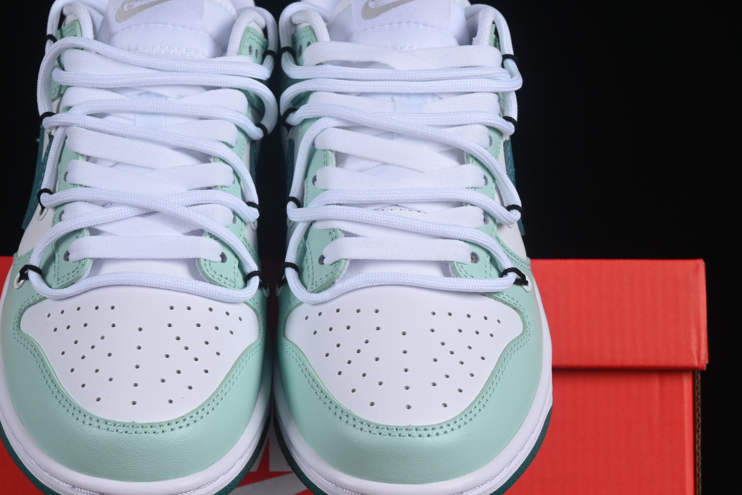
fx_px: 2411
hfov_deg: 17.5
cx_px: 269
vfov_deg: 11.7
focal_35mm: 117
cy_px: 286
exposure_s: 1/80
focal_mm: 50
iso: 160
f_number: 8
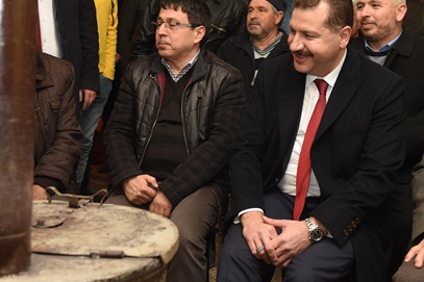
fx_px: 659
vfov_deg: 24.0
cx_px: 214
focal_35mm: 56
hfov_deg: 35.7
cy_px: 76
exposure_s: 1/200
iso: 2000
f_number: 3.2
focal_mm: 38
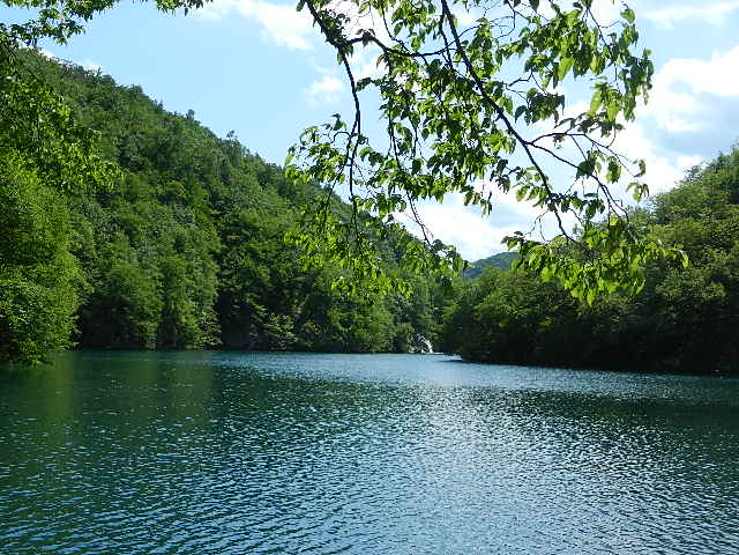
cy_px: 278
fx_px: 961
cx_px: 370
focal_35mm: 45
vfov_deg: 32.2
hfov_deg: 42.1
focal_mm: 8.2
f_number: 4.2
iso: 160
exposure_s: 1/1250
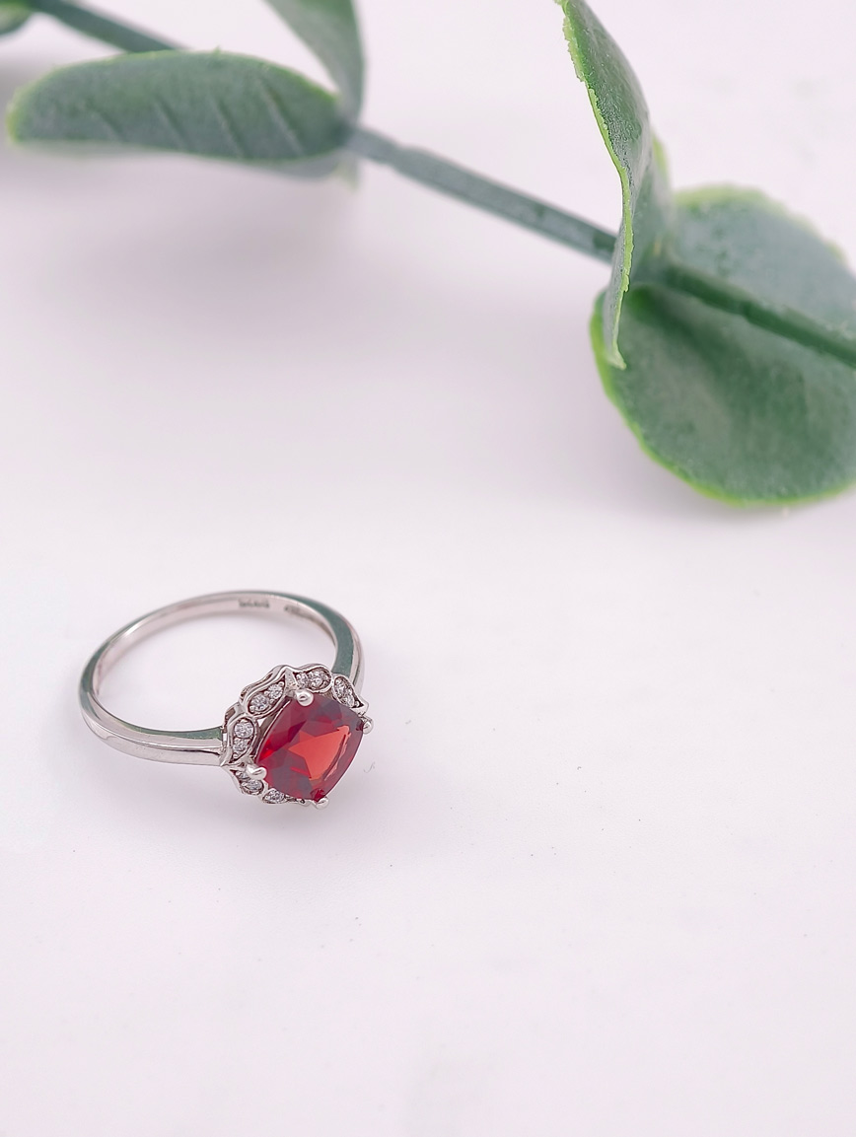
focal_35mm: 130
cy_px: 568
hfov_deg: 11.4
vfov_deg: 15.1
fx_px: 4276
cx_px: 428
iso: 125
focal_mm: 22.48
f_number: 2.67
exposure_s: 1/200
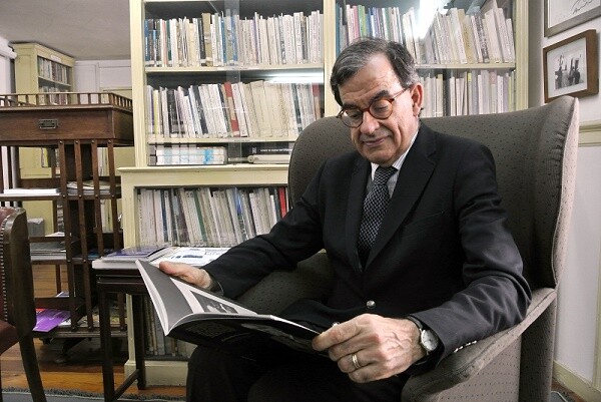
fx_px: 451
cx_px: 300
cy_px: 201
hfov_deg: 67.3
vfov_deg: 48.0
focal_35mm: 27
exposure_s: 1/25
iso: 800
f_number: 5
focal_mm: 10
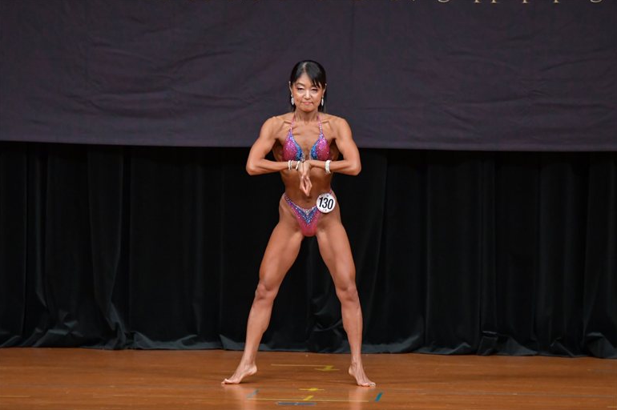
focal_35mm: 287
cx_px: 307
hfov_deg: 7.2
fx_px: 4915
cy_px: 204
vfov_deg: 4.8
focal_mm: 190
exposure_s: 1/400
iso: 4000
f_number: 5.6
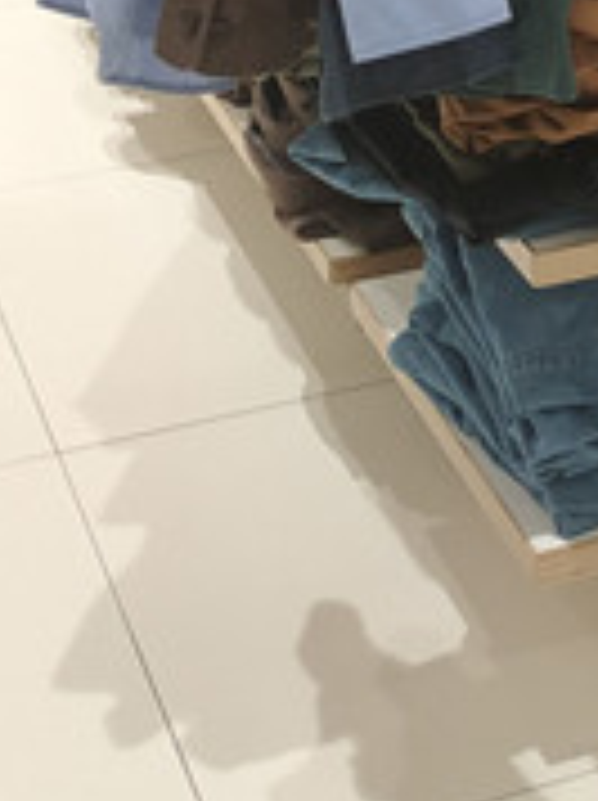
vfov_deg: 16.0
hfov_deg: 13.2
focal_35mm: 108
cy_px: -558
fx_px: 2494
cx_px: 773
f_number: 1.9
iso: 200
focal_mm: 3.94
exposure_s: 1/50
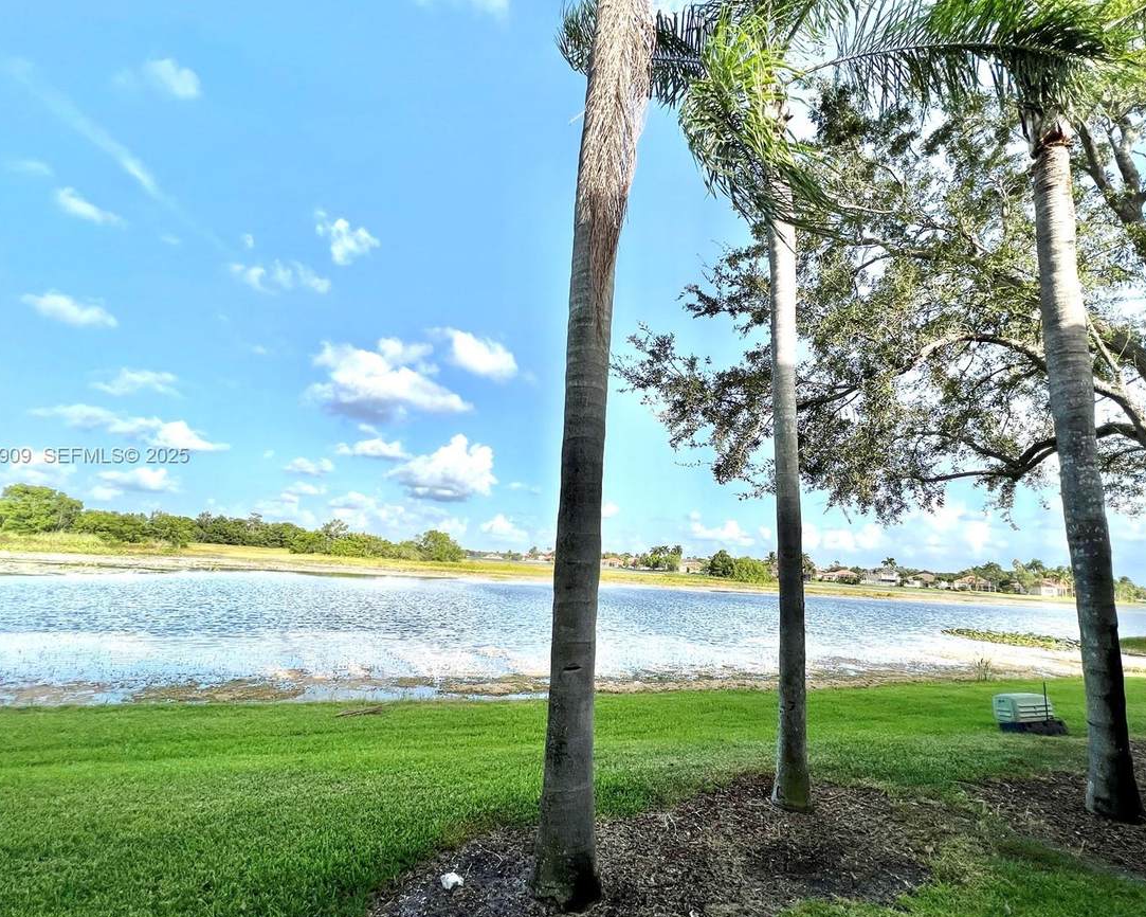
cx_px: 602
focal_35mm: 15
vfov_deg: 84.0
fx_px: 509
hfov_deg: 96.7
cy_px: 456
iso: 32
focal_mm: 1.57
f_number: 1.8
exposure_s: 1/1623
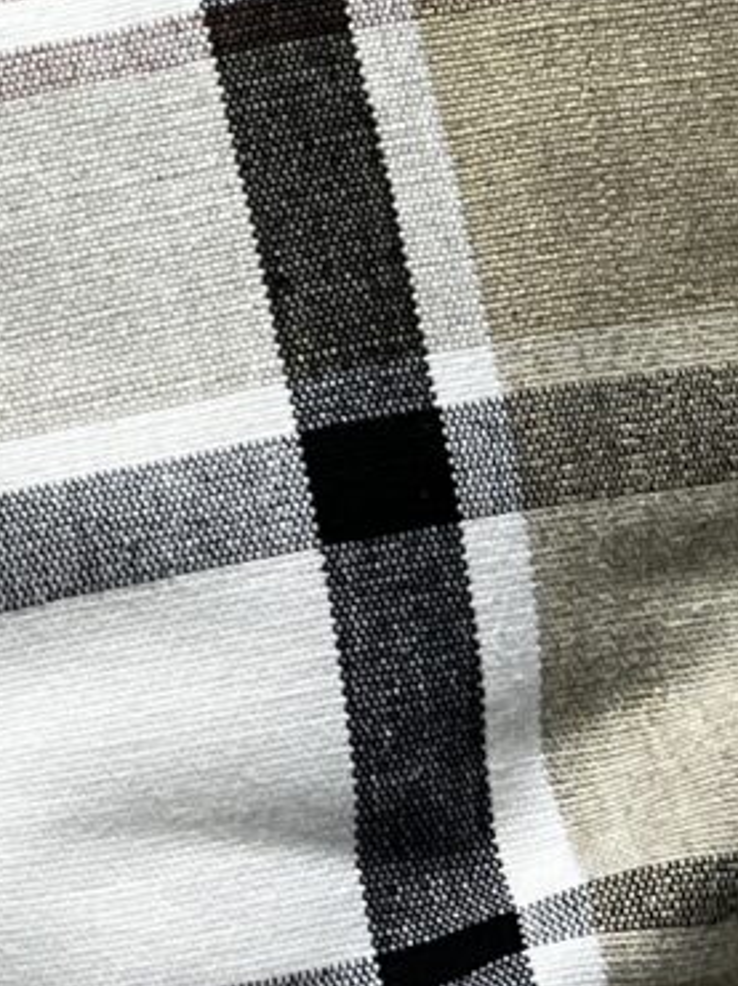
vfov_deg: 11.0
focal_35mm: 180
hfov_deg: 7.5
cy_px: 370
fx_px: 5123
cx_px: -1297
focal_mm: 5.1
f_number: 1.6
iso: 40
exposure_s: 1/161
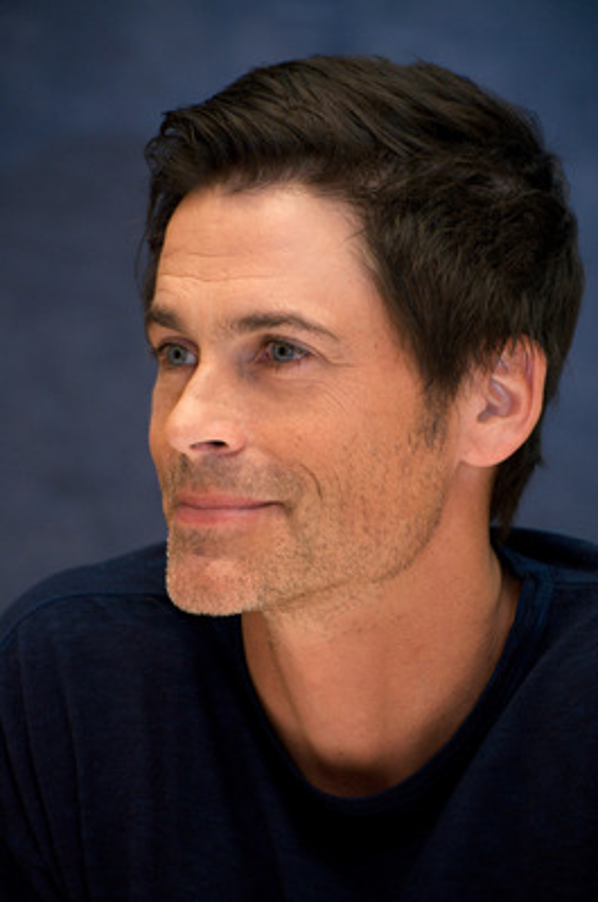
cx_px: 299
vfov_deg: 13.3
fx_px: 3879
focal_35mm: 155
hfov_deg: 8.8
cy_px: 451
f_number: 5.6
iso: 2000
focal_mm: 155
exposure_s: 1/60
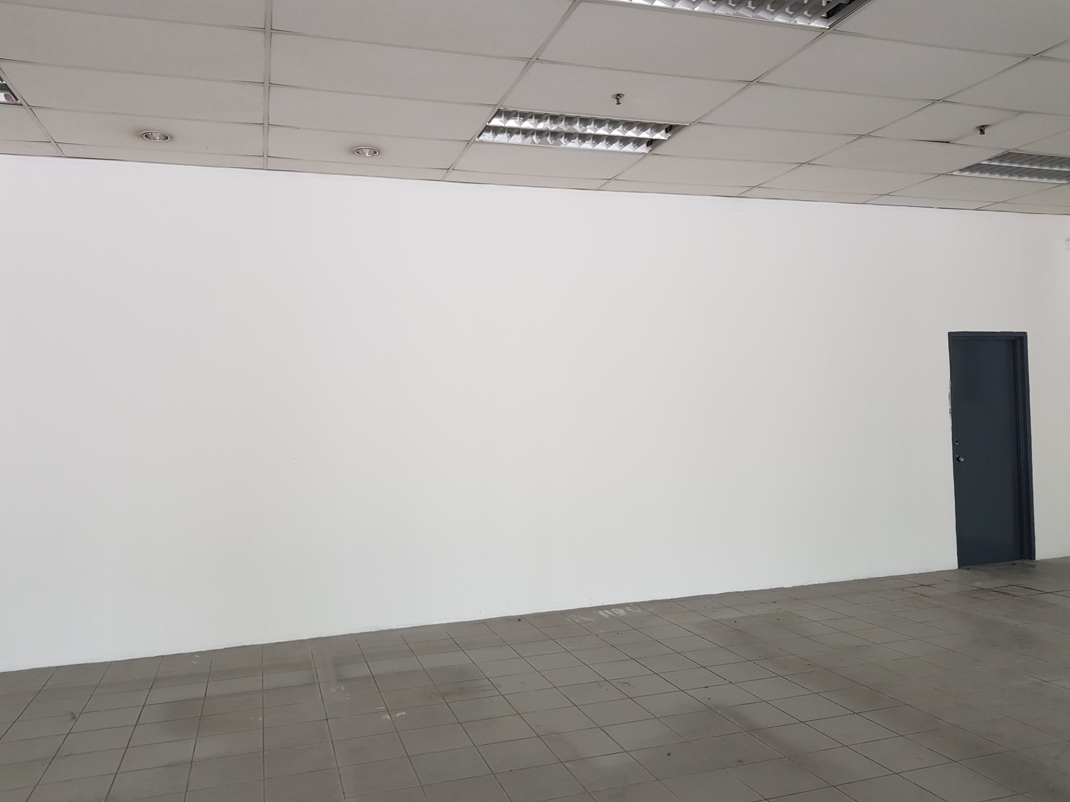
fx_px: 804
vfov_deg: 53.1
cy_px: 401
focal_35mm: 26
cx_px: 535
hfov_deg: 67.3
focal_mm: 4.3
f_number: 1.7
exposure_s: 1/50
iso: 80
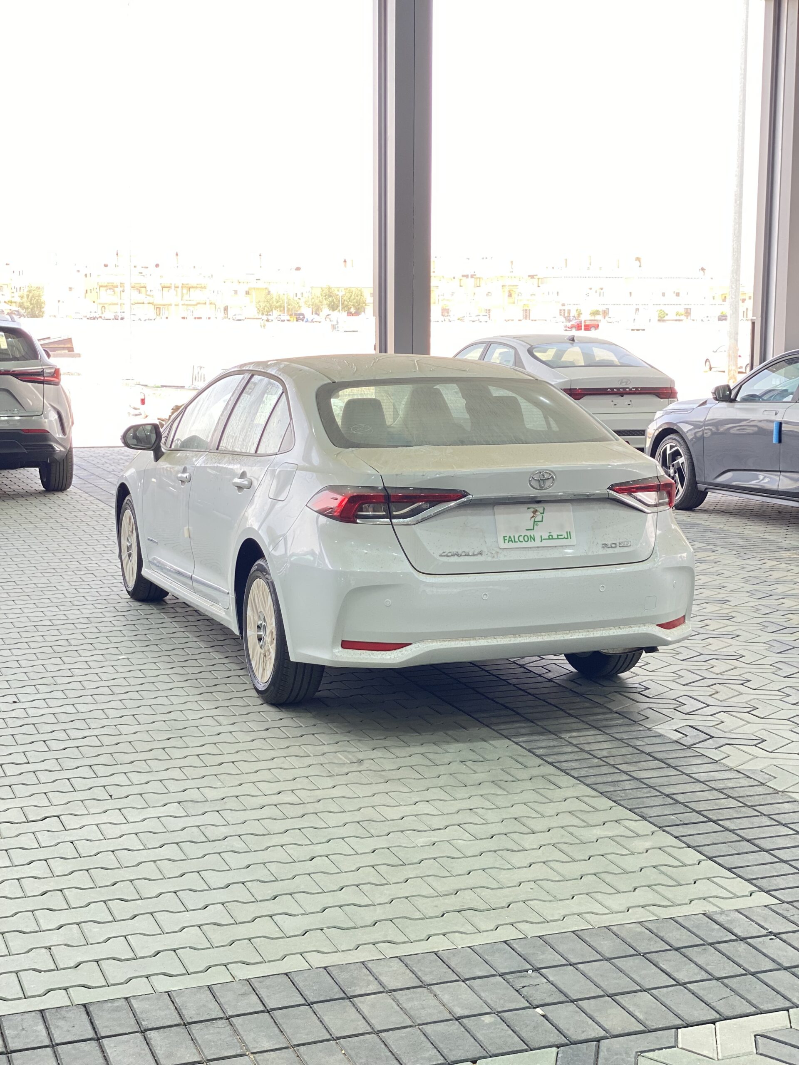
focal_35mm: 52
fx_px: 1600
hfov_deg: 28.0
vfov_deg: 36.8
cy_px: 532
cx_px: 400
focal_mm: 6
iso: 32
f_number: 2
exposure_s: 1/122
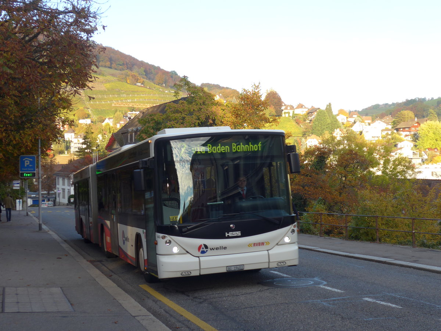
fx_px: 701
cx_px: 220
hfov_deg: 34.9
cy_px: 166
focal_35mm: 55
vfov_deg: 26.6
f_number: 3.4
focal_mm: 11.3
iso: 80
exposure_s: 1/160
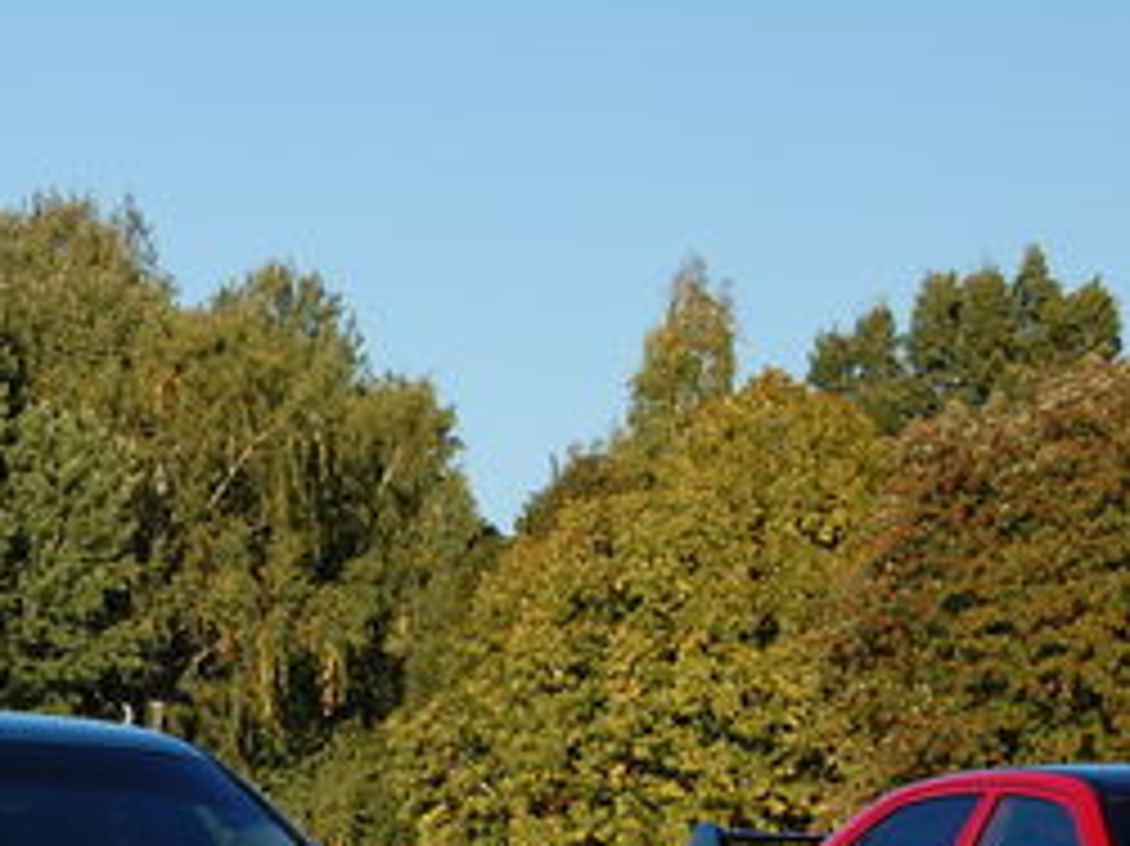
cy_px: 936
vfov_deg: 7.3
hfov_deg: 9.7
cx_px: -77
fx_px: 6598
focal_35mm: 202
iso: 200
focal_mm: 55
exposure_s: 1/320
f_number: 9
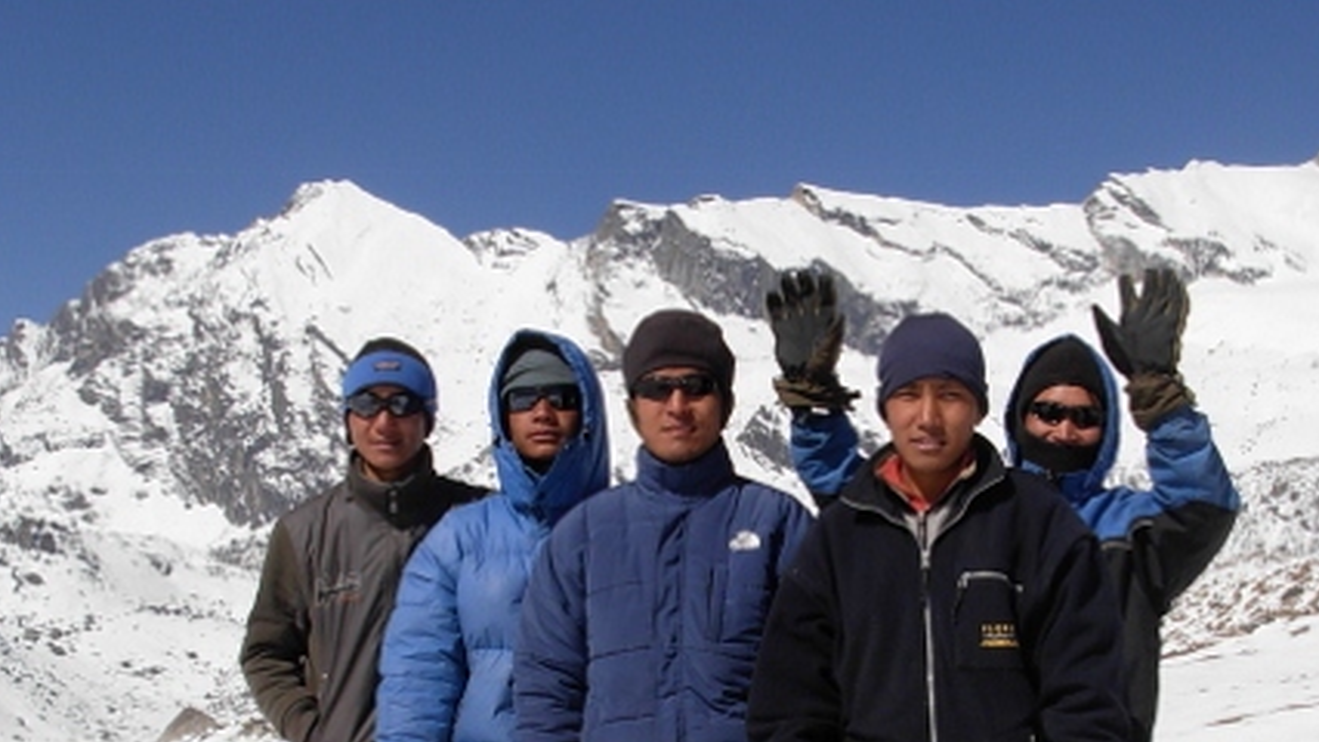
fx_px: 2168
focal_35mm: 62
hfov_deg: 33.8
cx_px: 744
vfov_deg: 19.1
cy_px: 665
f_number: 4.9
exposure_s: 1/1024
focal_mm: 6.3
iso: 79
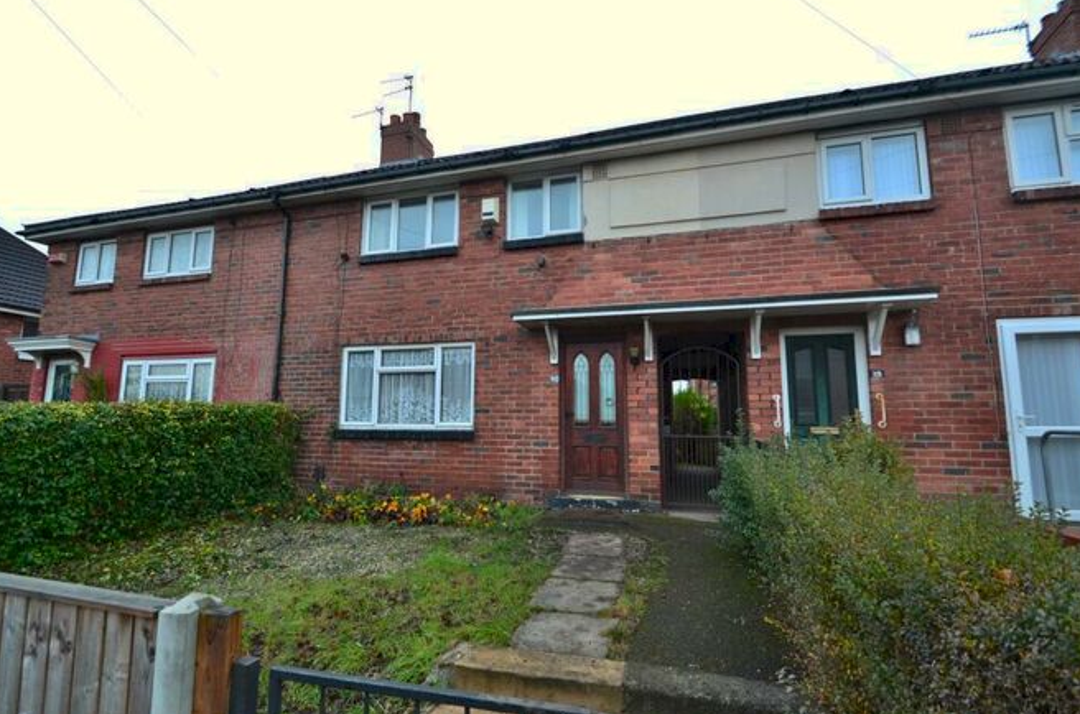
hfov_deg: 96.8
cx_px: 515
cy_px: 355
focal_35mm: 16
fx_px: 479
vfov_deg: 73.5
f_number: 5
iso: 800
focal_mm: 10
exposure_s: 1/60
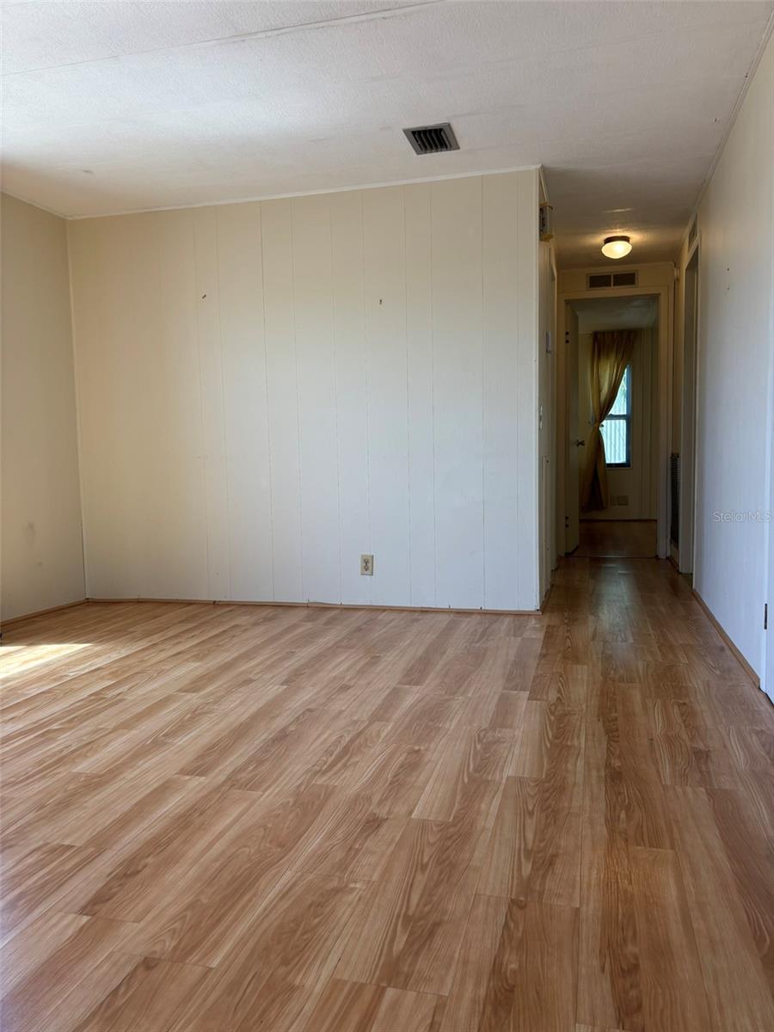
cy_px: 516
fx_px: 775
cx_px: 387
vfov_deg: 67.3
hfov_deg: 53.1
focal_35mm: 26
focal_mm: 5.96
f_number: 1.6
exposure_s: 1/120
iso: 40
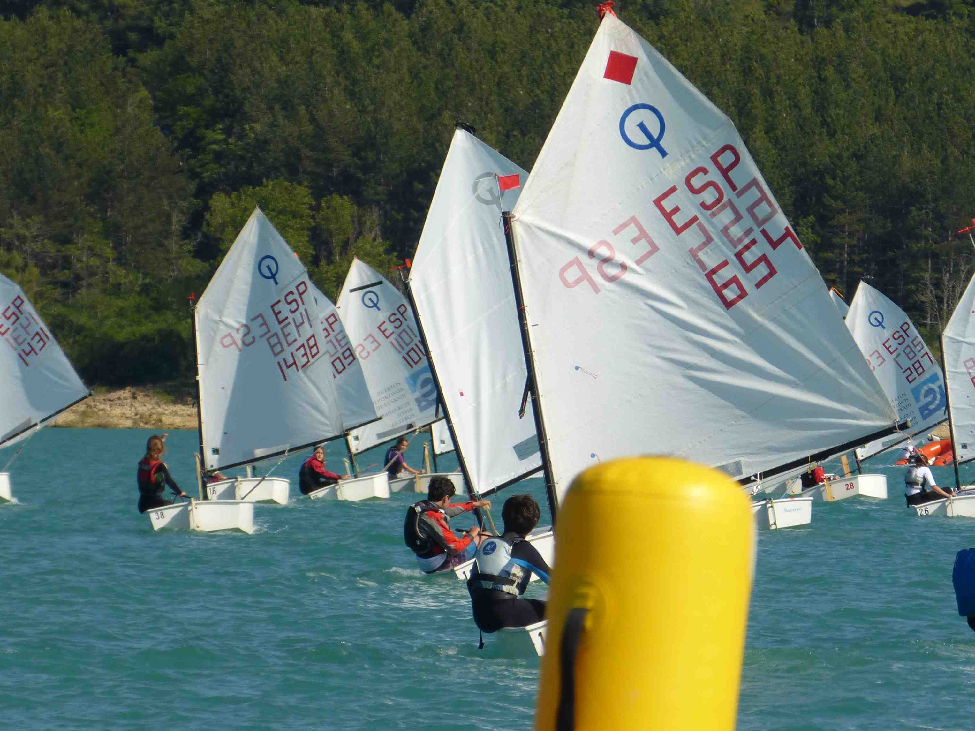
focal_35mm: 501
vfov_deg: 3.0
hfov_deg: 4.0
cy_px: 282
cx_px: 619
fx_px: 14110
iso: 100
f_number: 4.1
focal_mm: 59.7
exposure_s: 1/1300
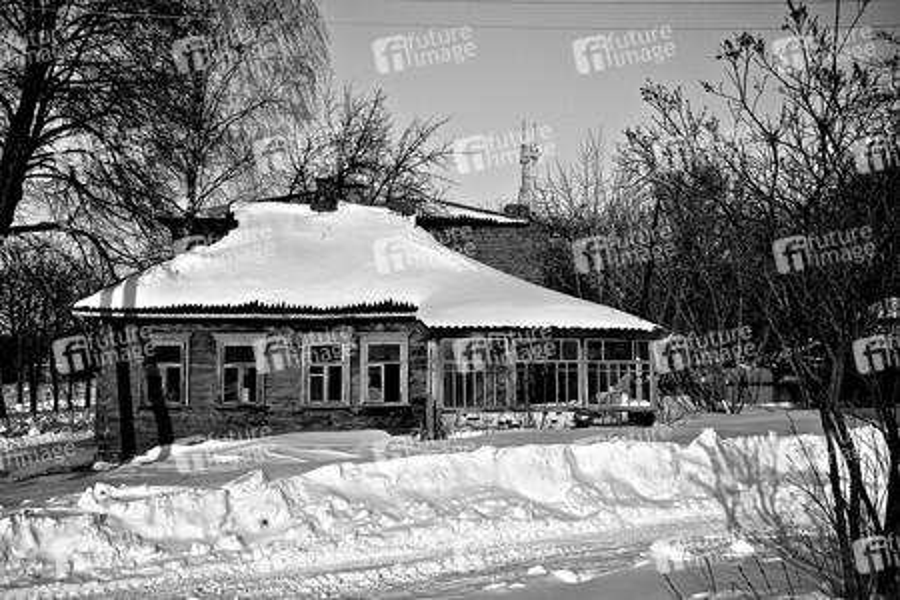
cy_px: 300
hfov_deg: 46.4
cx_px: 450
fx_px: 1050
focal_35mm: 42
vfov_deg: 31.9
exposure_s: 1/200
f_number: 14
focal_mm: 28
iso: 200
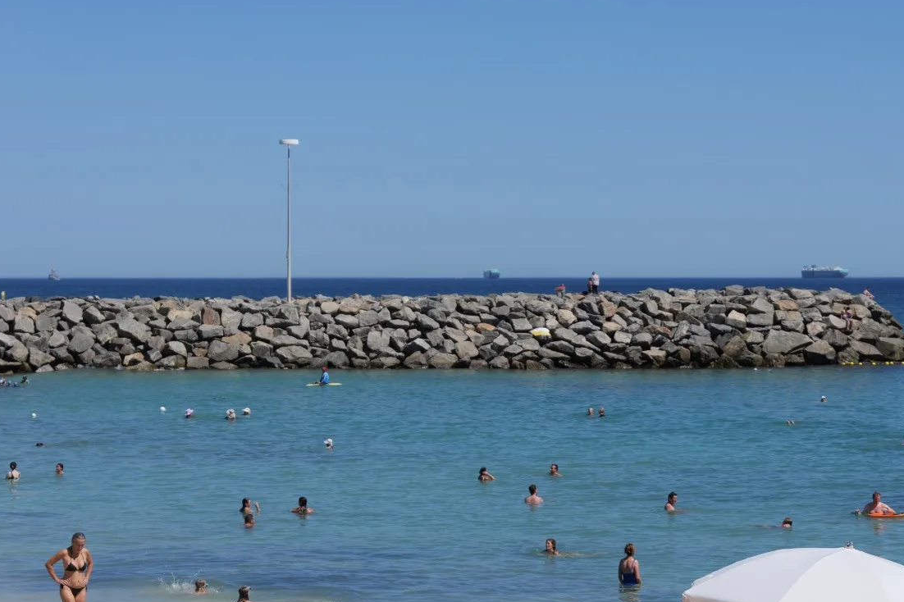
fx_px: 2510
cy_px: 372
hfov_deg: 20.4
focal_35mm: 100
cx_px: 501
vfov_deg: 13.7
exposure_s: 1/640
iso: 100
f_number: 6.3
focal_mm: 68
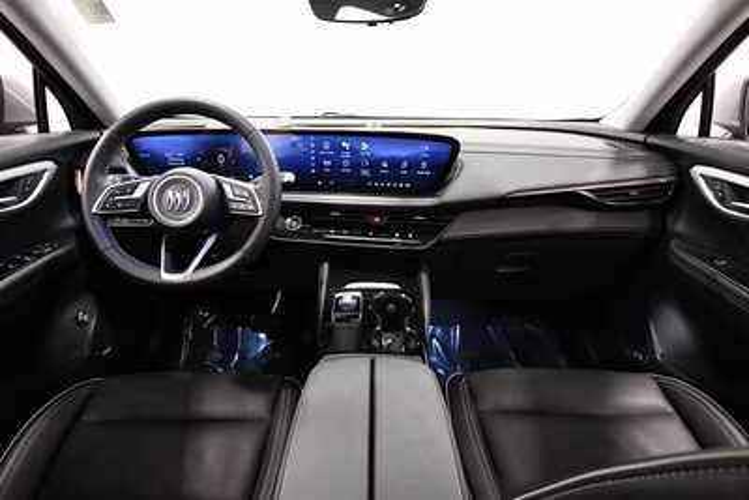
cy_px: 250
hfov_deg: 81.2
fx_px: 437
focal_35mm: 21
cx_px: 374
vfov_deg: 59.5
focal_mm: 14
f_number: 5
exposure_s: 1/80
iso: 3200
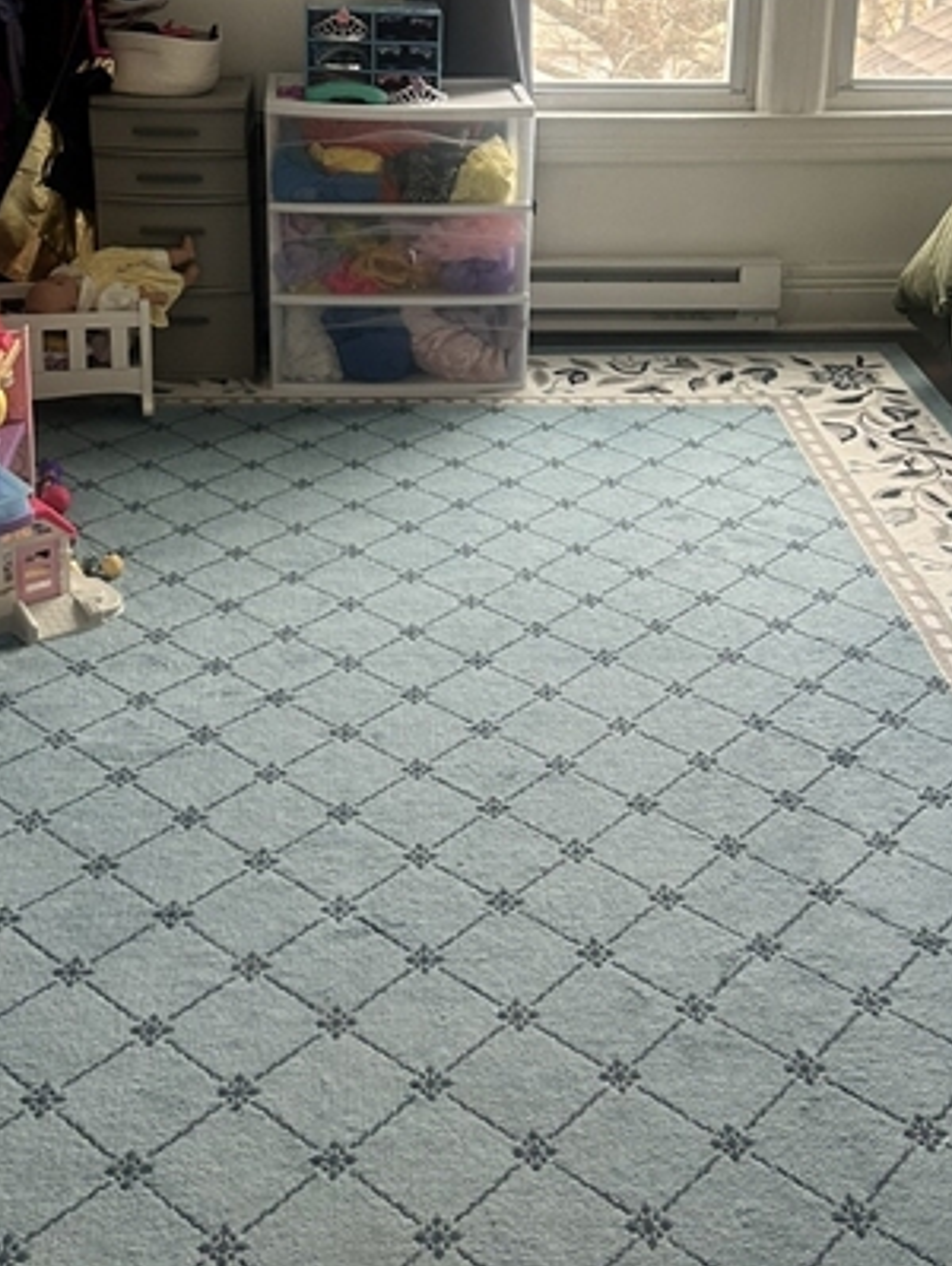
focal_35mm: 50
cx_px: 546
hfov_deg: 29.1
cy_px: 384
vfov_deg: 37.6
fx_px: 1831
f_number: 1.5
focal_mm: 5.7
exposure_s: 1/60
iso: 125
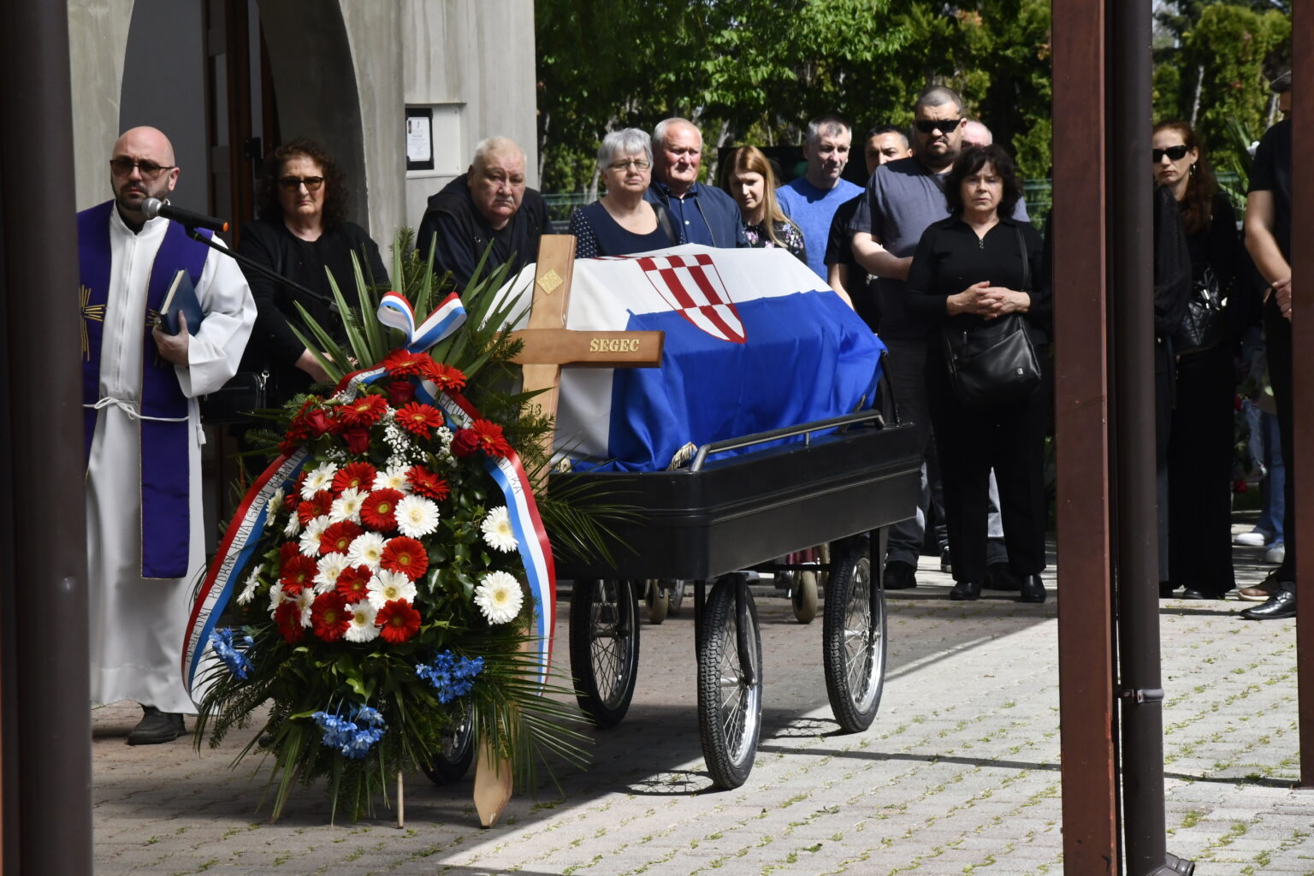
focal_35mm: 150
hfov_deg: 13.7
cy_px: 438
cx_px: 657
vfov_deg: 9.1
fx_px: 5475
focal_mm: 100
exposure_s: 1/800
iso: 1250
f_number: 14
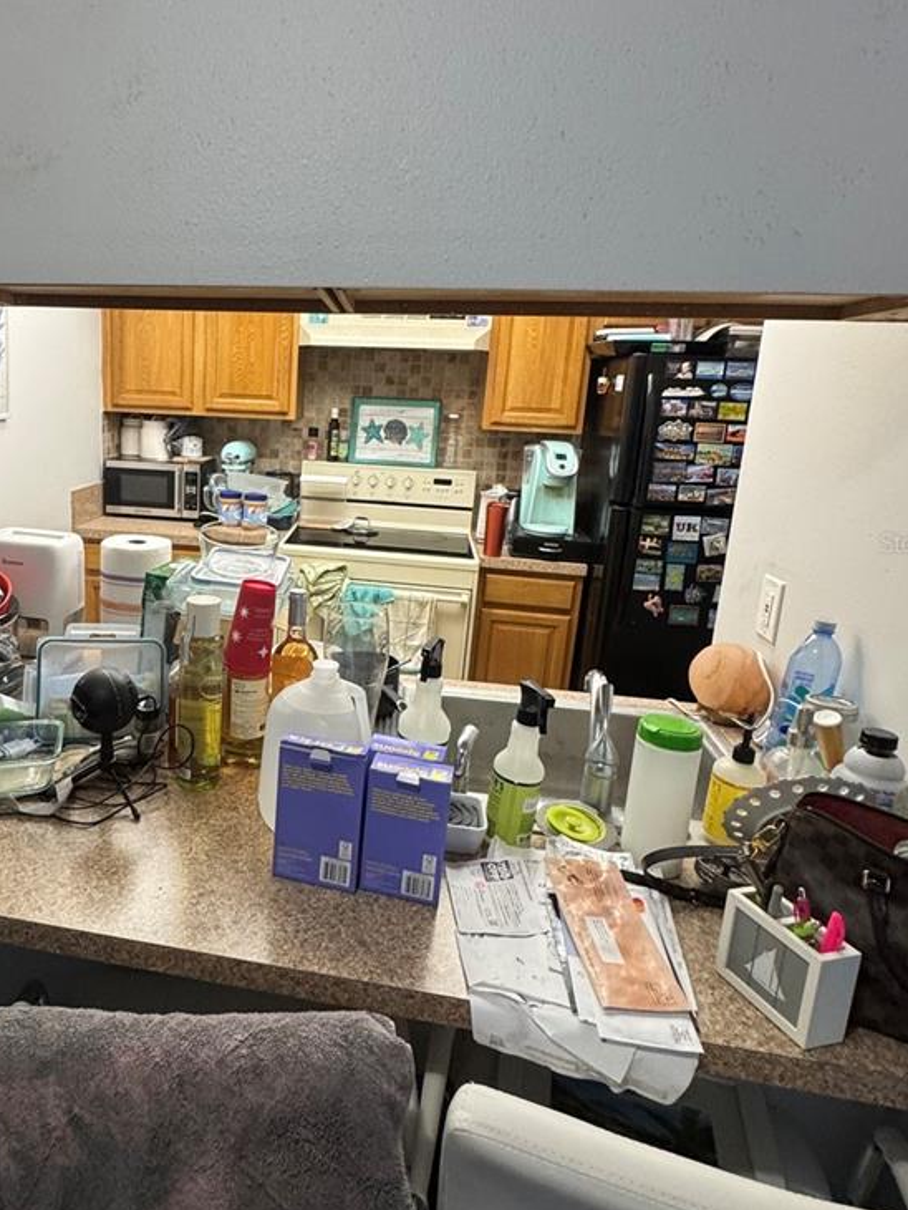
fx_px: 804
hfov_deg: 56.6
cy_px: 542
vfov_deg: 73.7
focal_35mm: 23
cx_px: 252
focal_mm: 2.22
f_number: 2.2
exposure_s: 1/60
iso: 250
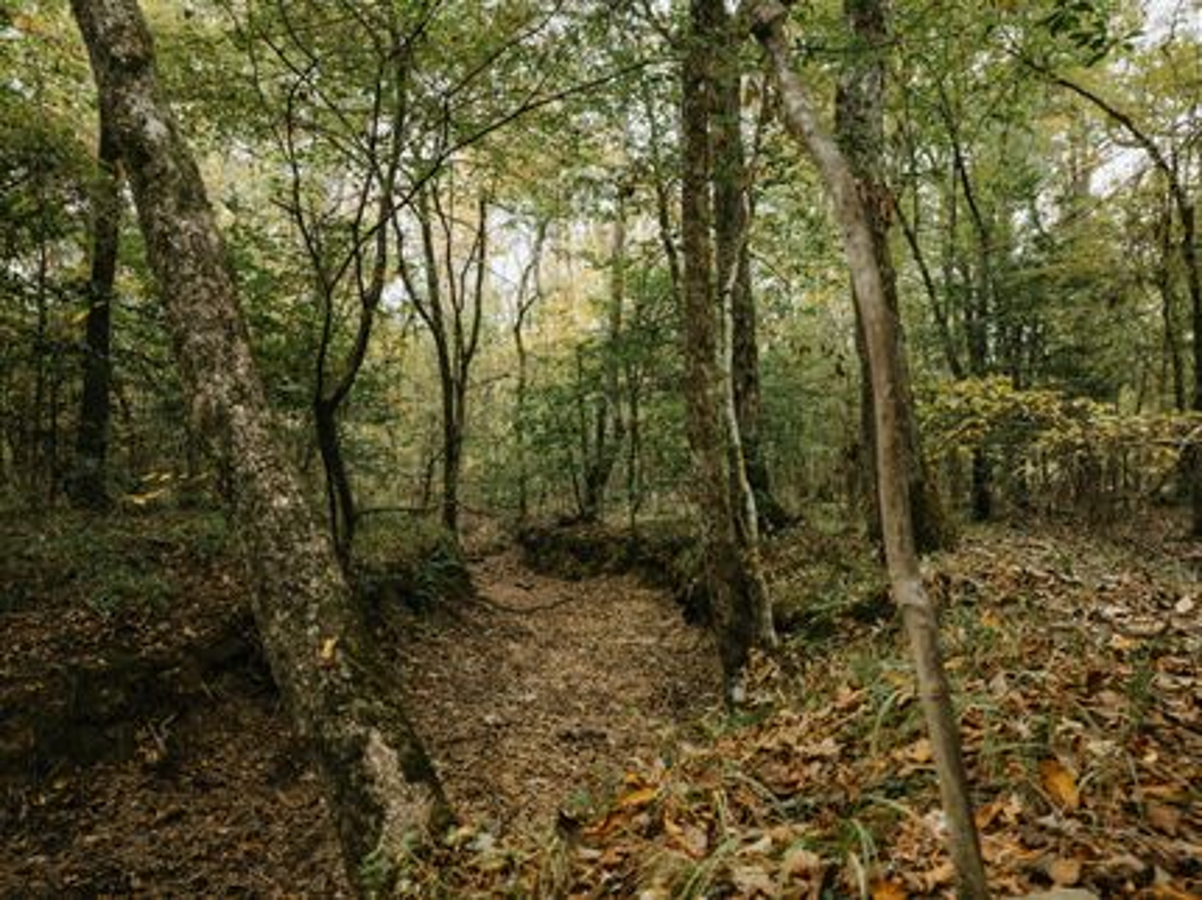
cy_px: 450
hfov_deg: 71.6
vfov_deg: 56.8
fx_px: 833
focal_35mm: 24
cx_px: 601
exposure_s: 1/30
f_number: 2.8
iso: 110
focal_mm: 12.29
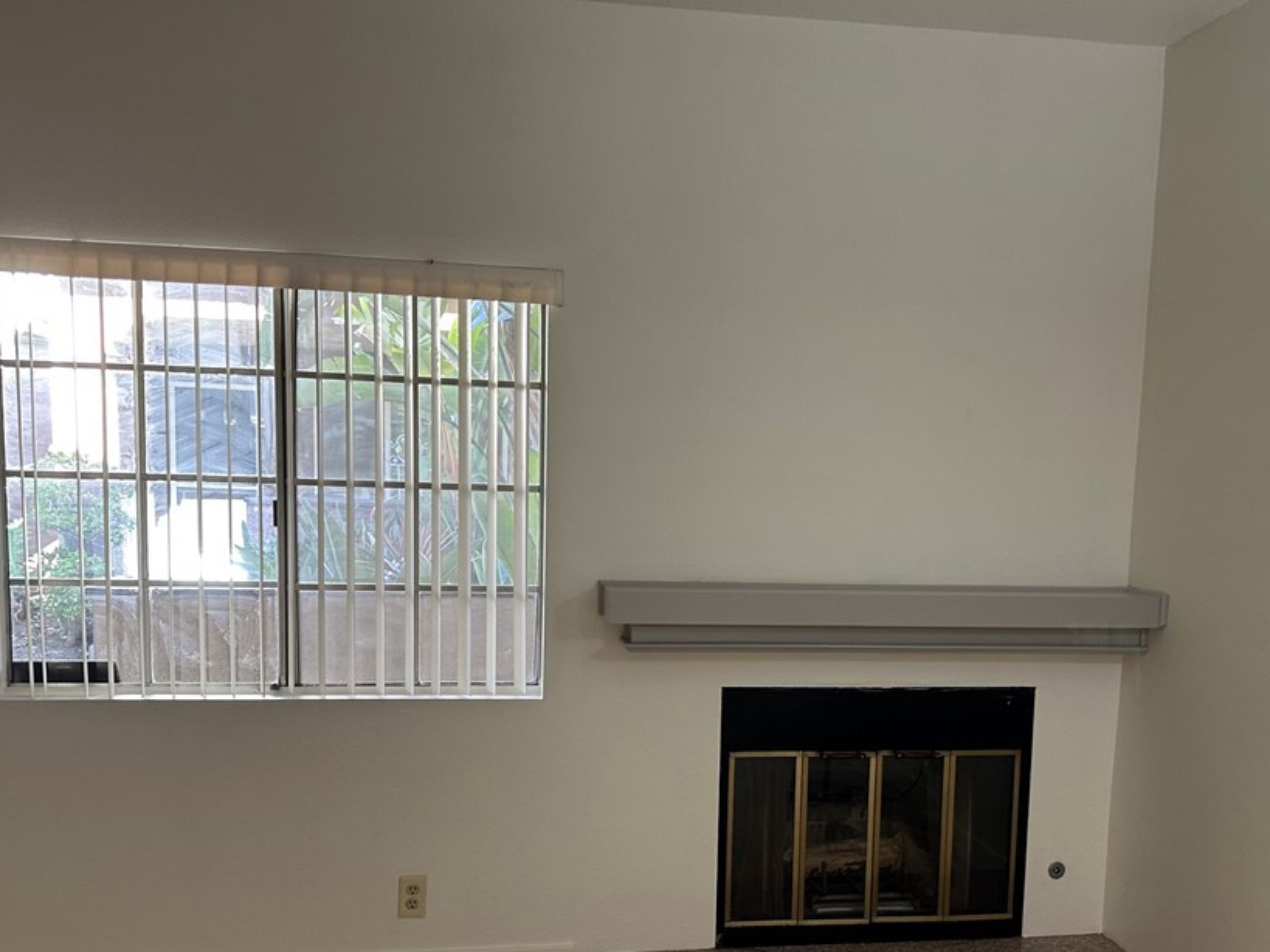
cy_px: 589
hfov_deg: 59.9
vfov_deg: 46.4
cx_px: 662
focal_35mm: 30
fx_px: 1100
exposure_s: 1/60
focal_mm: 6.86
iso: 160
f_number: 1.78
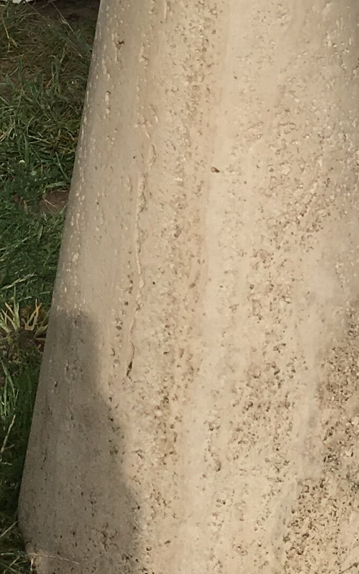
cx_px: 292
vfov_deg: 16.9
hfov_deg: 11.3
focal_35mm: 115
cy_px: -210
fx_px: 1800
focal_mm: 4.15
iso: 25
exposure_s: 1/4049
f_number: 2.2
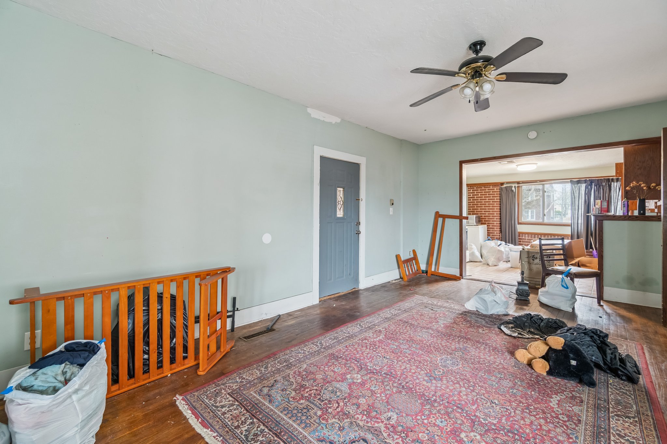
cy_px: 222
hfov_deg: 100.4
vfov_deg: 77.3
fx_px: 278
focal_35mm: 15
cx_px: 334
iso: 200
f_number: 6.3
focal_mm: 10
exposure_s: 1/5
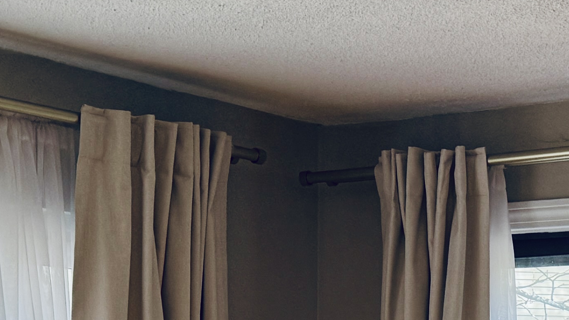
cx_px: 455
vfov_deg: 10.1
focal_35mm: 108
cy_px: 698
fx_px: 1629
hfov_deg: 19.6
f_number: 1.78
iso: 80
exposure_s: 1/345
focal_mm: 6.76
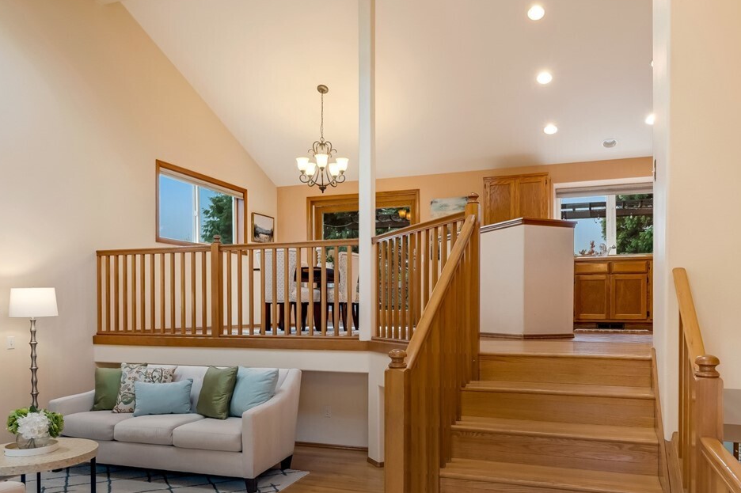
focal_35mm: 29
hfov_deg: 63.6
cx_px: 395
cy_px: 309
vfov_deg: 44.5
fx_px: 597
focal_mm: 16
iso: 400
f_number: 9
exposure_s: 1/250
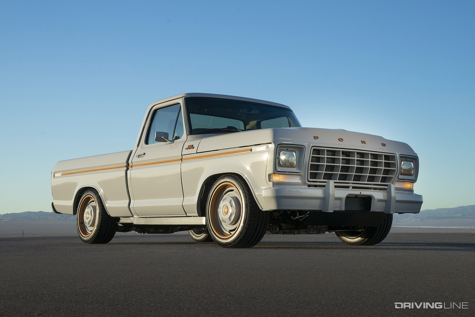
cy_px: 158
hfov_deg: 37.5
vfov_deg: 25.5
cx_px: 238
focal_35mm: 53
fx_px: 699
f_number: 8
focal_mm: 53
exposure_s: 1/400
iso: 400
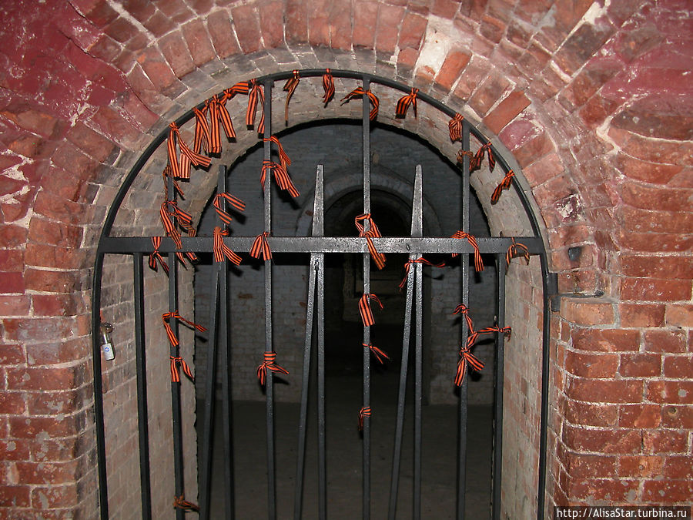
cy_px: 260
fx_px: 701
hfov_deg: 52.6
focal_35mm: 35
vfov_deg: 40.7
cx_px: 346
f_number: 2.8
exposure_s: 1/60
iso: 100
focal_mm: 8.9
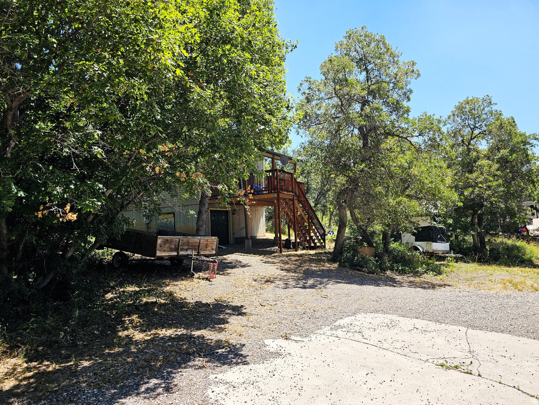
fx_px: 358
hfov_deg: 73.9
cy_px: 202
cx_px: 270
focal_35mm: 23
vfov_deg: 58.9
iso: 10
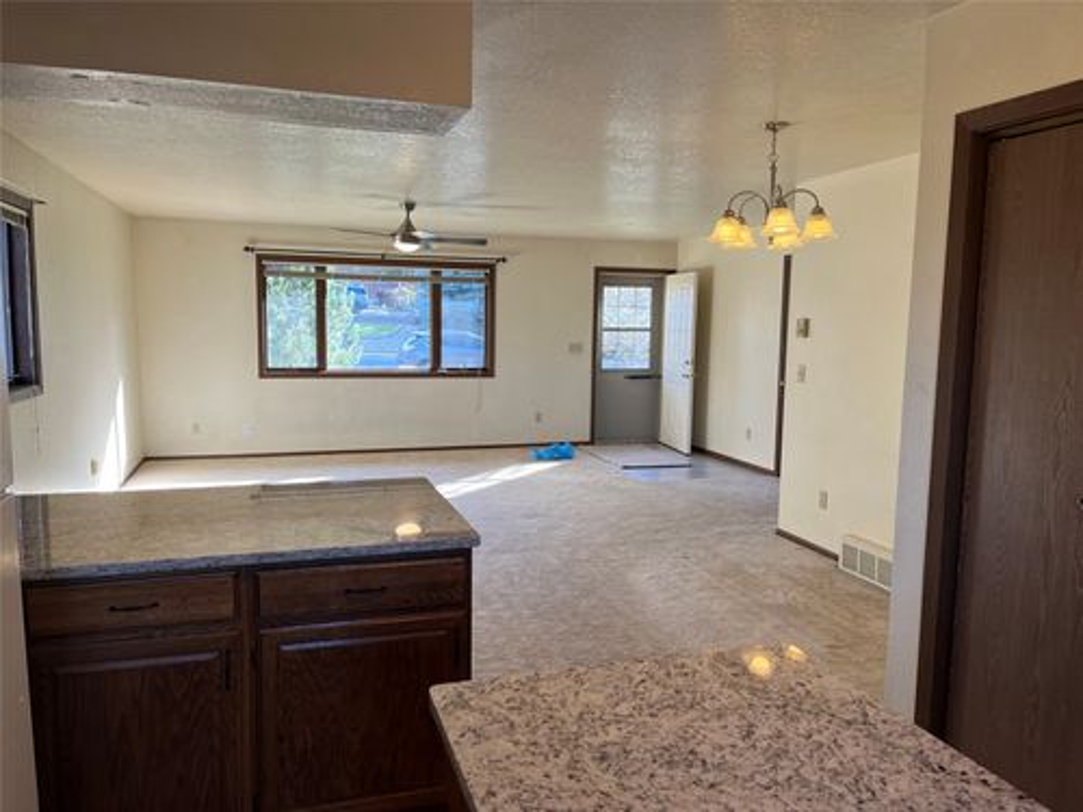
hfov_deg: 67.3
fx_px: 813
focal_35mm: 26
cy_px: 406
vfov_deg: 53.1
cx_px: 542
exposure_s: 1/120
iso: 64
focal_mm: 5.1
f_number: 1.6
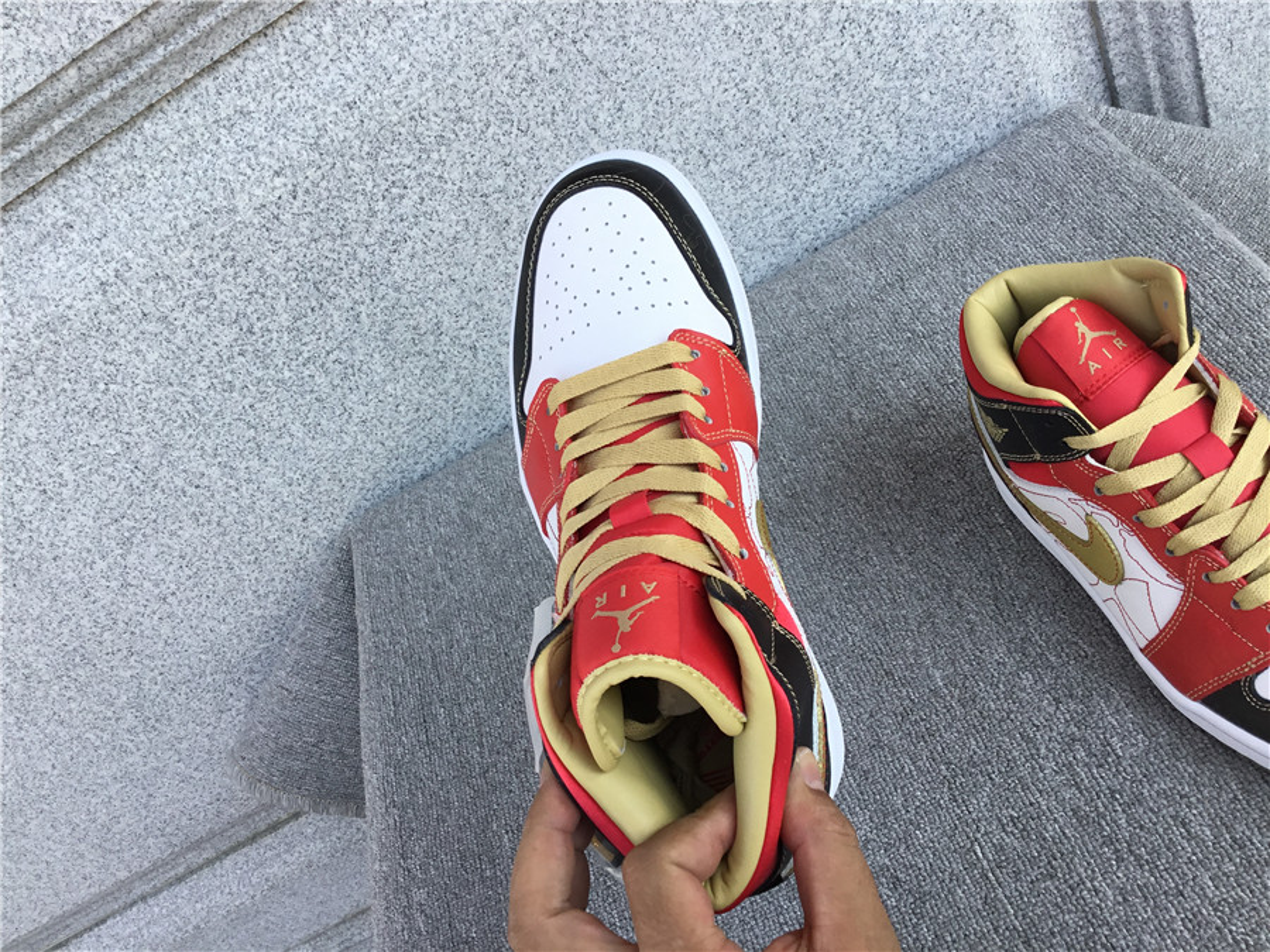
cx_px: 635
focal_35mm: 31
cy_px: 476
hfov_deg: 58.4
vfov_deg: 45.4
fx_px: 1137
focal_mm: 3.3
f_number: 2.4
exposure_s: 1/274
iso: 25
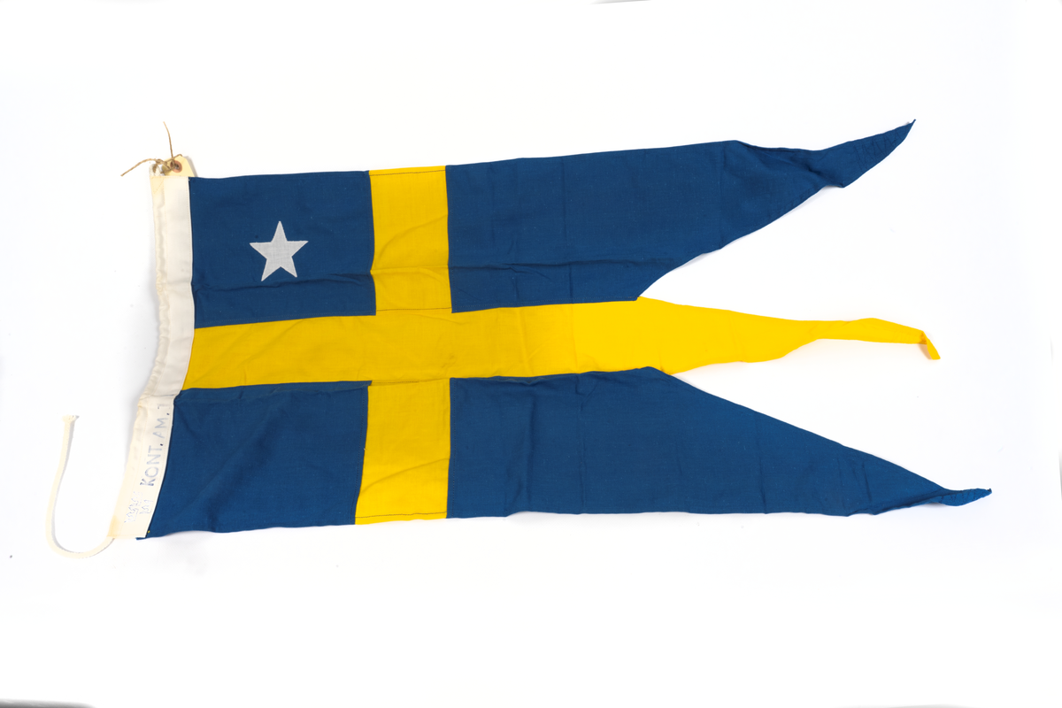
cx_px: 531
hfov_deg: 62.8
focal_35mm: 30
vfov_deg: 44.3
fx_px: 870
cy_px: 354
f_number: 22
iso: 100
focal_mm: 29.5
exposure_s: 1/125
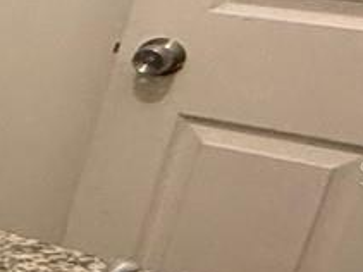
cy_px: 172
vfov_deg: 13.9
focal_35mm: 106
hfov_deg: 10.0
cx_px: -855
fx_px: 1111
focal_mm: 2.22
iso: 400
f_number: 2.2
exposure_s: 1/60
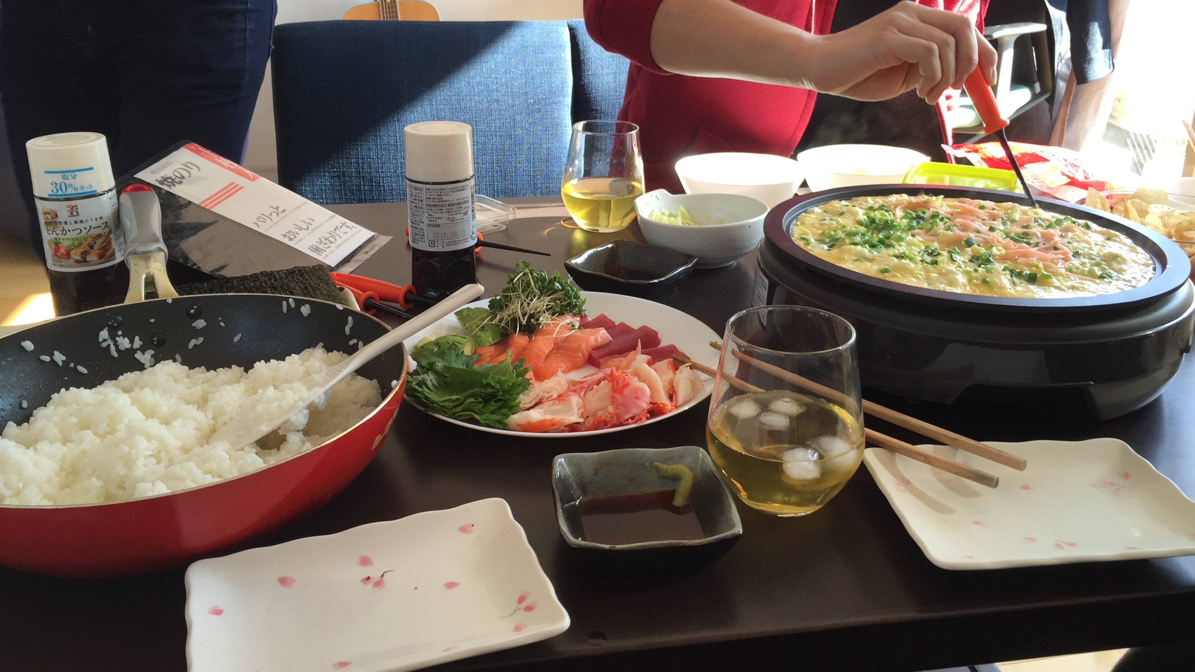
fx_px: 1014
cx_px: 596
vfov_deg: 36.5
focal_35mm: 32
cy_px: 257
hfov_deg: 61.0
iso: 40
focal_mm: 4.15
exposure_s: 1/60
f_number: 2.2
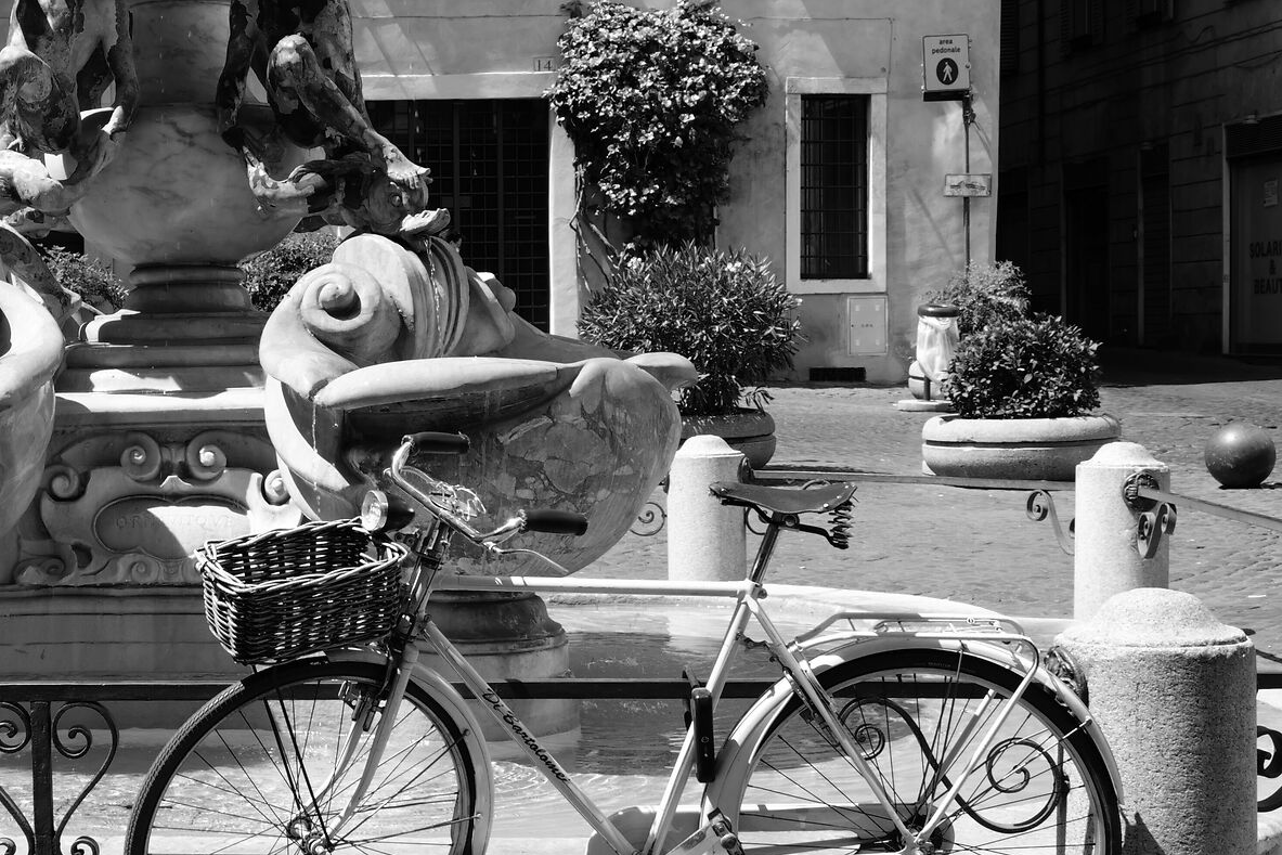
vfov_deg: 19.2
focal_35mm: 71
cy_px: 406
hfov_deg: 27.5
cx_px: 147
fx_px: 2529
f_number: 8
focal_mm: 23.3
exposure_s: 1/240
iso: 200
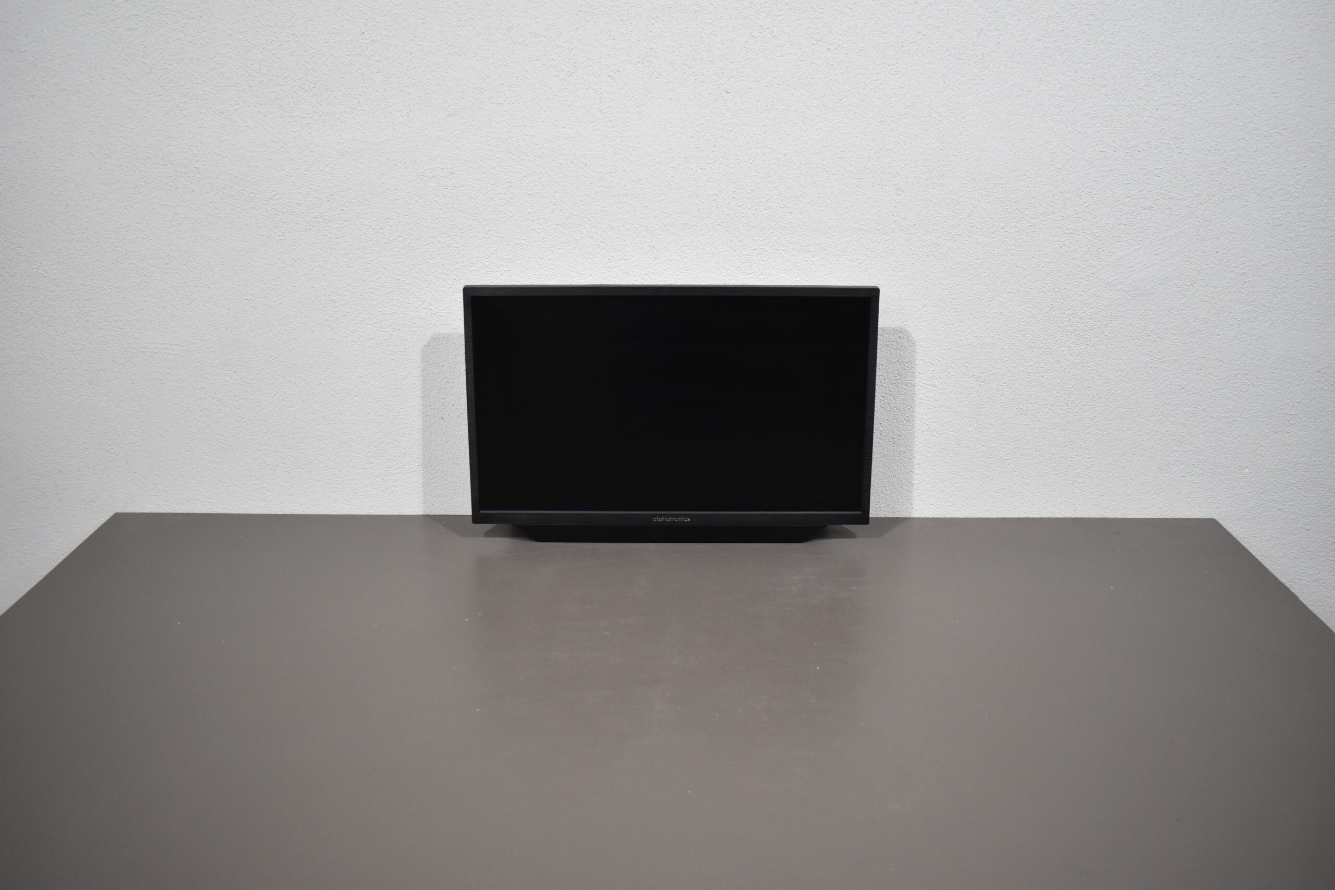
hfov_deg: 59.5
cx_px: 668
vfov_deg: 41.7
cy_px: 445
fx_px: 1168
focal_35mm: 32
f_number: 3.8
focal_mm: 21
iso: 800
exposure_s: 1/250
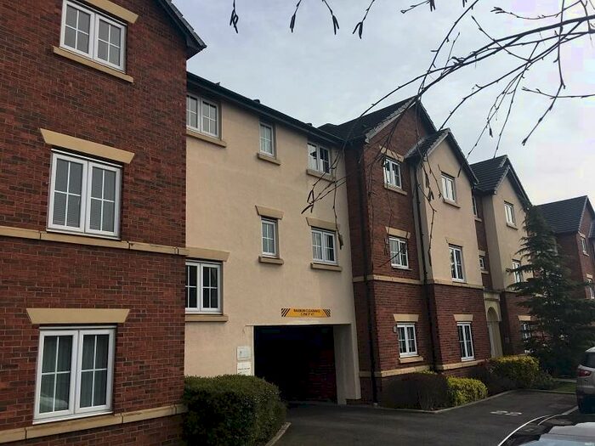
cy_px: 223
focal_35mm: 29
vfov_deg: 48.2
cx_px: 298
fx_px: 498
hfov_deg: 61.7
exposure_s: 1/2481
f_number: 2.2
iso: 25
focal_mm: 4.15
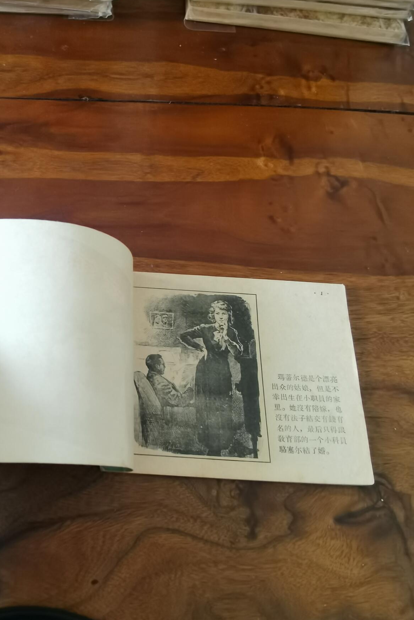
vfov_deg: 63.7
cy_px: 310
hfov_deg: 44.8
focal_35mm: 29
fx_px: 500
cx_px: 177
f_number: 2.2
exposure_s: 1/25
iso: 400
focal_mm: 2.26
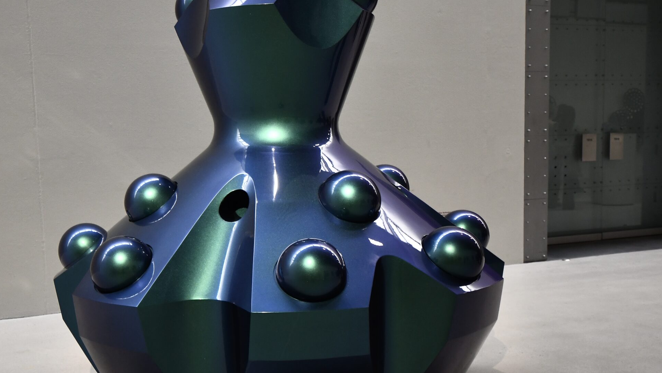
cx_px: 266
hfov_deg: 51.3
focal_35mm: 39
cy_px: 195
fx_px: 685
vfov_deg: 30.4
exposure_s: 1/100
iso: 640
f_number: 4.5
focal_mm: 19
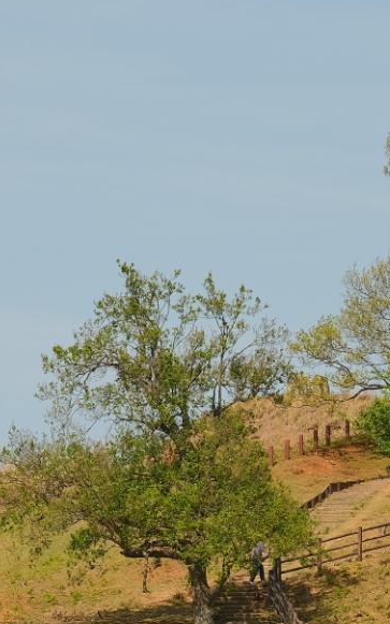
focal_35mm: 316
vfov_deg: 6.6
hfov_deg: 4.2
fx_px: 5375
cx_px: 173
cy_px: 432
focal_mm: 80
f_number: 6.4
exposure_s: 1/900
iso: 400
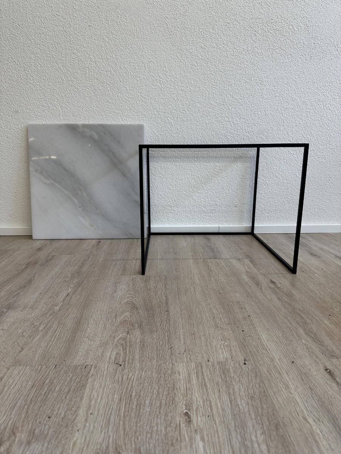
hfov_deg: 56.8
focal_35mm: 24
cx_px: 170
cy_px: 227
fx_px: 315
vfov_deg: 71.6
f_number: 1.8
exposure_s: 1/100
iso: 64
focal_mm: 6.9
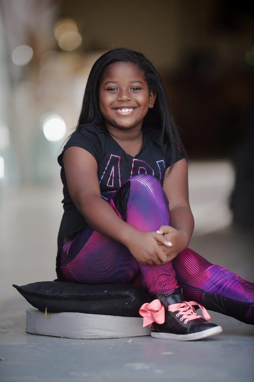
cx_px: 127
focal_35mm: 200
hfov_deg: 6.9
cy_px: 191
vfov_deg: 10.3
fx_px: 2120
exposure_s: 1/250
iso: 500
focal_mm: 200
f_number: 2
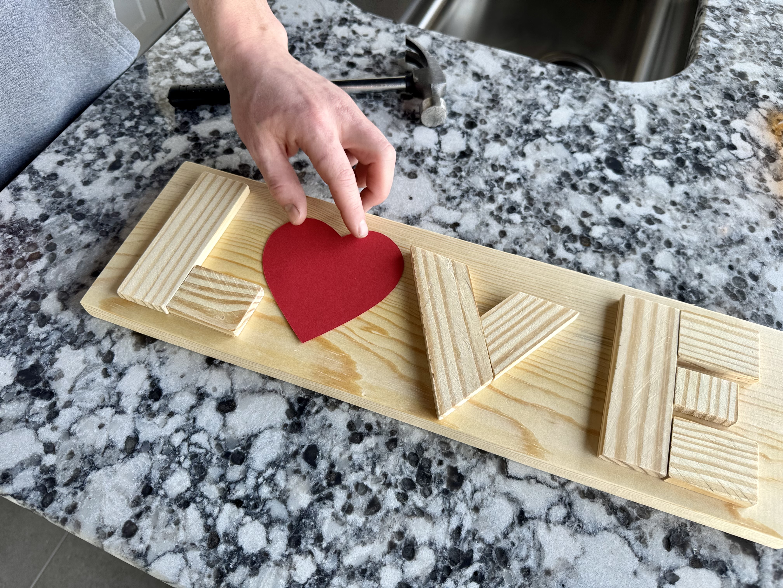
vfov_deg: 56.8
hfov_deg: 71.6
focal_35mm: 24
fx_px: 543
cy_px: 294
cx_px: 392
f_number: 1.78
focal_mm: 6.76
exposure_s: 1/176
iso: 64
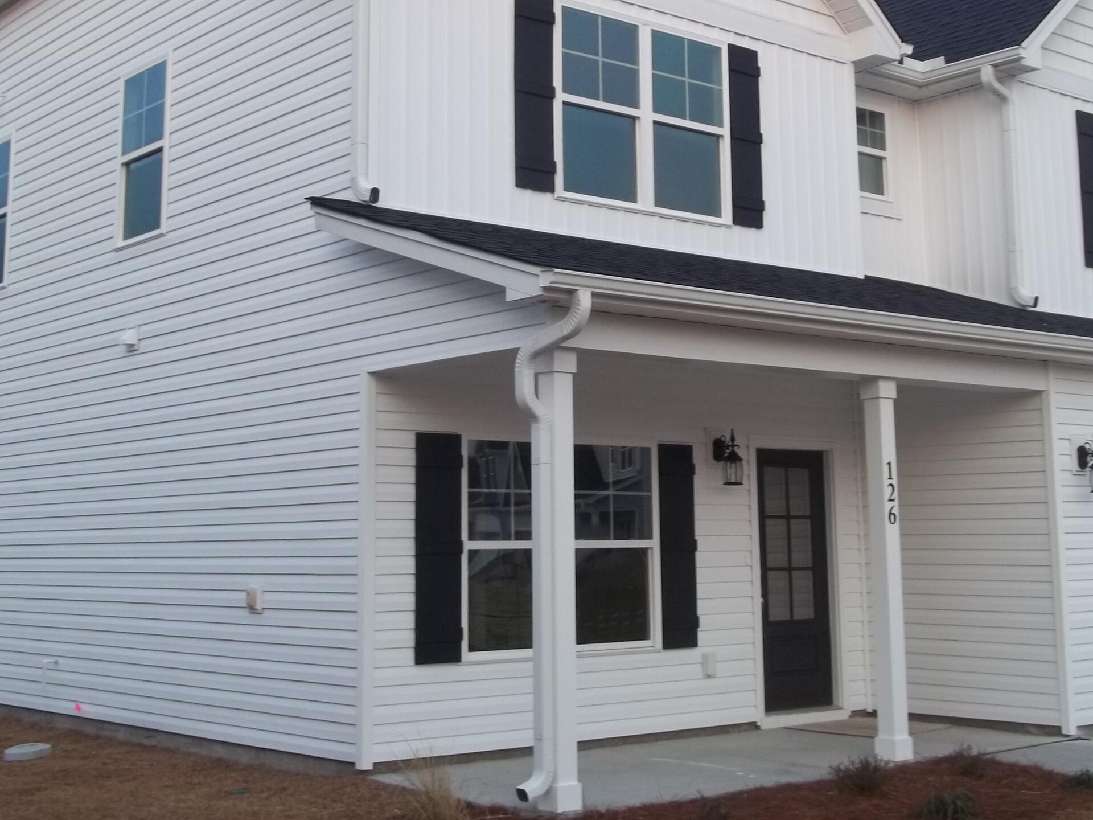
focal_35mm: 50
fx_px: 1579
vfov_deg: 28.9
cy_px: 277
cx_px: 540
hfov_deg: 38.2
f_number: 2.9
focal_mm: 5.7
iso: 64
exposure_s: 1/50
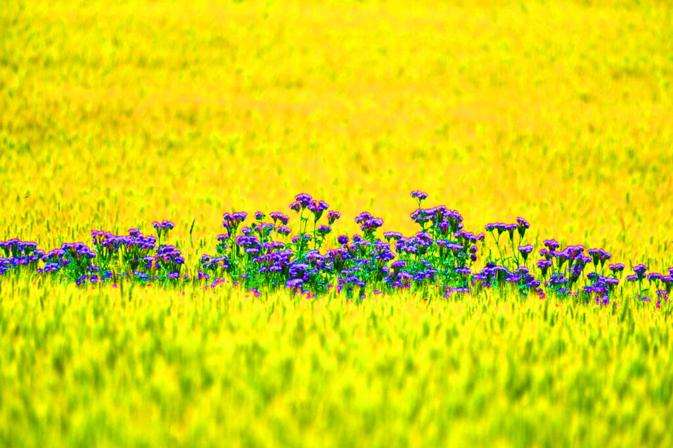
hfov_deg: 4.1
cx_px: 336
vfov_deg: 2.7
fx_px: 9339
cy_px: 224
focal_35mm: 500
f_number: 6.3
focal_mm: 500
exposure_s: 1/500
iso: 100
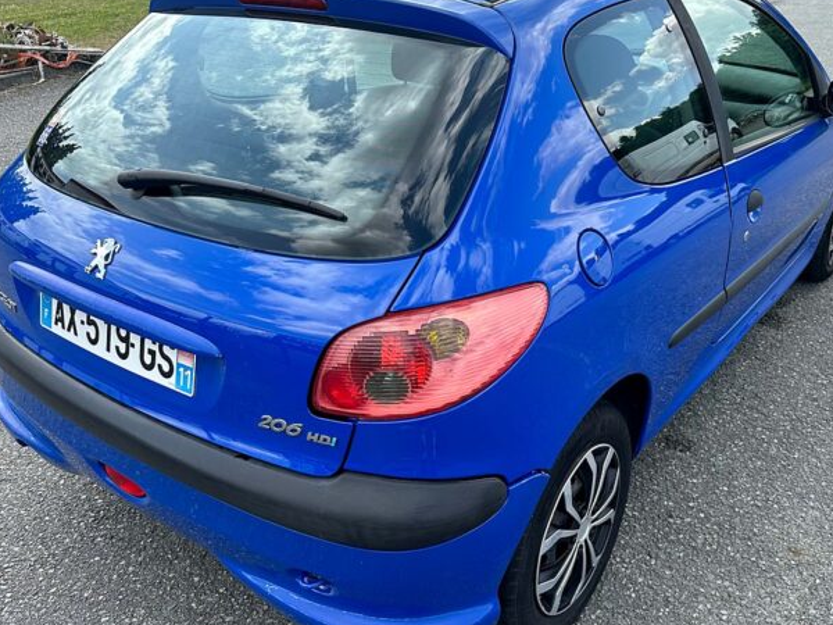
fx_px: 770
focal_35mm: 32
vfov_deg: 44.1
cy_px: 299
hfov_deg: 56.3
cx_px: 507
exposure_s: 1/1212
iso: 80
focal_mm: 6.86
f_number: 1.78
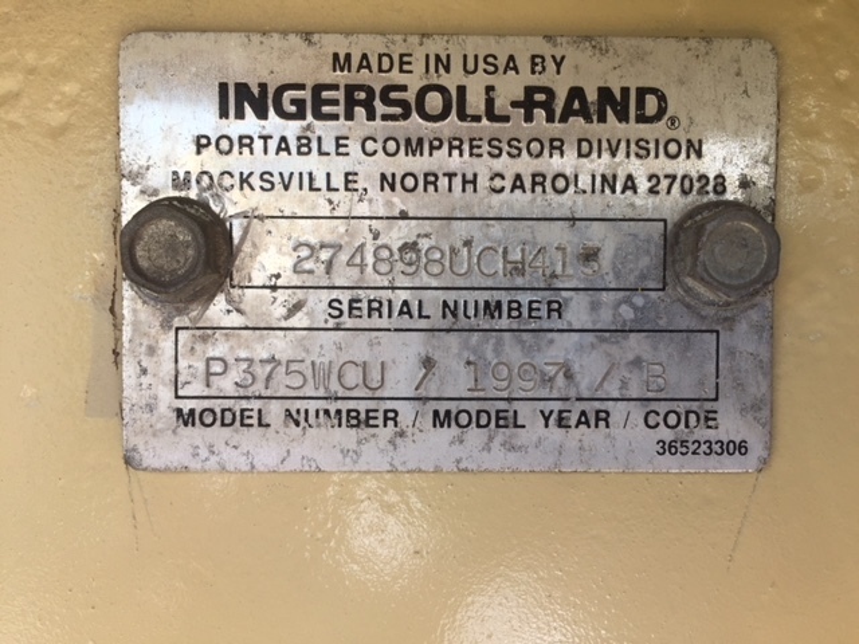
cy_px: 322
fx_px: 720
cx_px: 430
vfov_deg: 48.2
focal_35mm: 29
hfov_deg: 61.7
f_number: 2.2
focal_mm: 4.15
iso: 32
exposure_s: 1/344
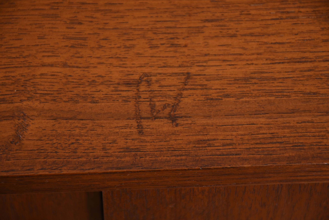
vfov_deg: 6.6
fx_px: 1921
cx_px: 164
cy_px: 110
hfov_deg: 9.8
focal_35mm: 210
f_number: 8
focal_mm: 140
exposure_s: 1/125
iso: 200
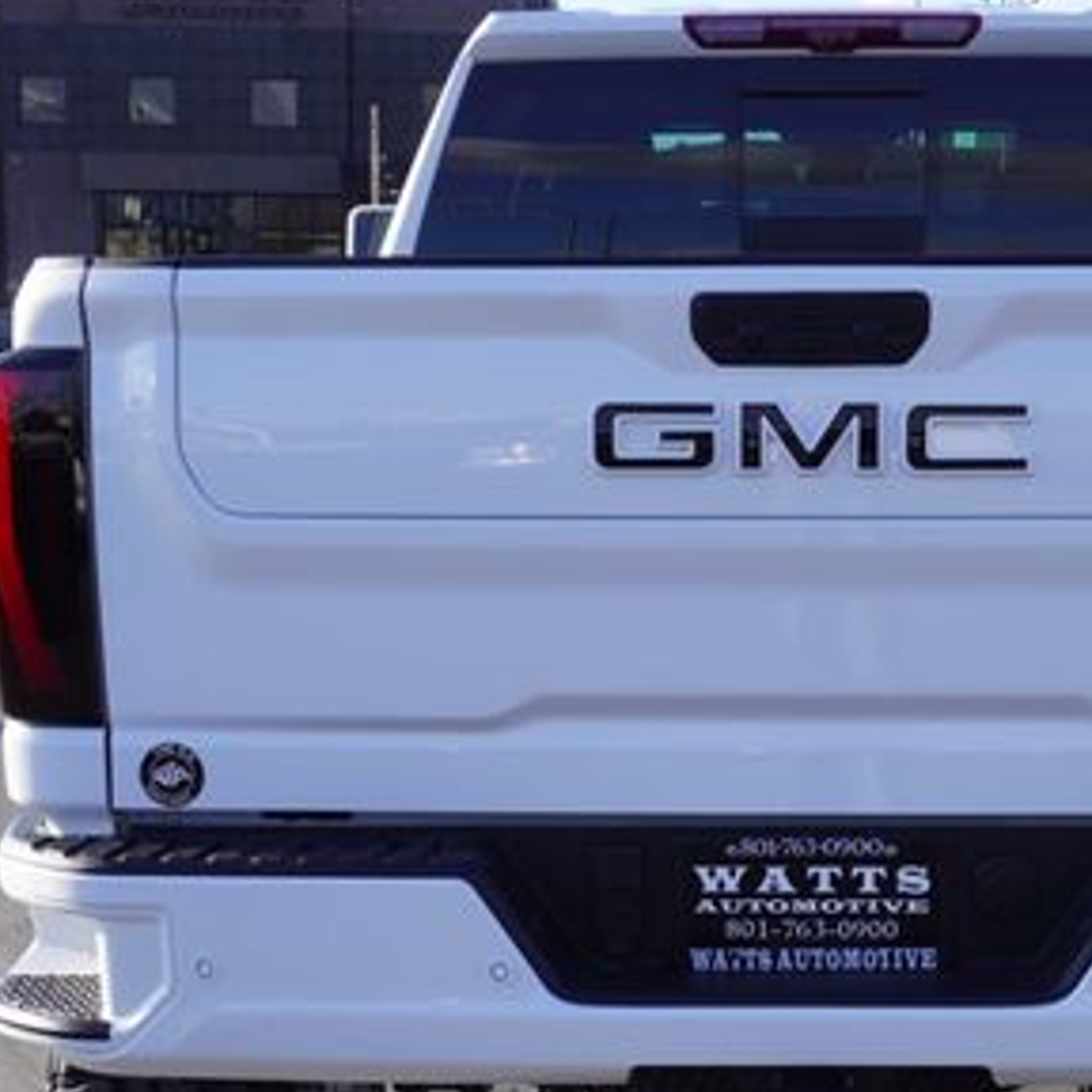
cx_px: 792
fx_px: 2427
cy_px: 667
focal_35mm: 68
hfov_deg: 25.1
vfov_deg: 25.3
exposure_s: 1/100
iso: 100
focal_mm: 24
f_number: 8
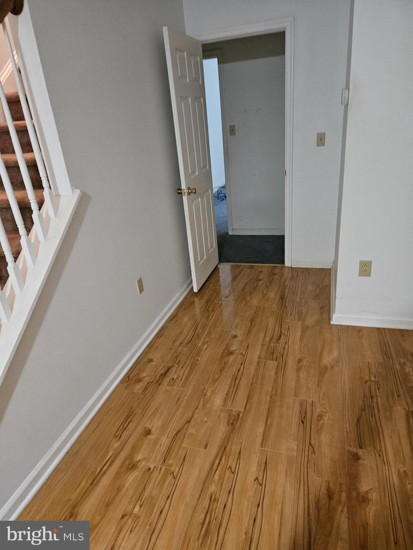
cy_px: 275
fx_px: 366
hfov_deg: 58.9
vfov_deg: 73.9
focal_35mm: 23
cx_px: 206
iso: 640
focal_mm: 5.4
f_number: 1.8
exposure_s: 1/30
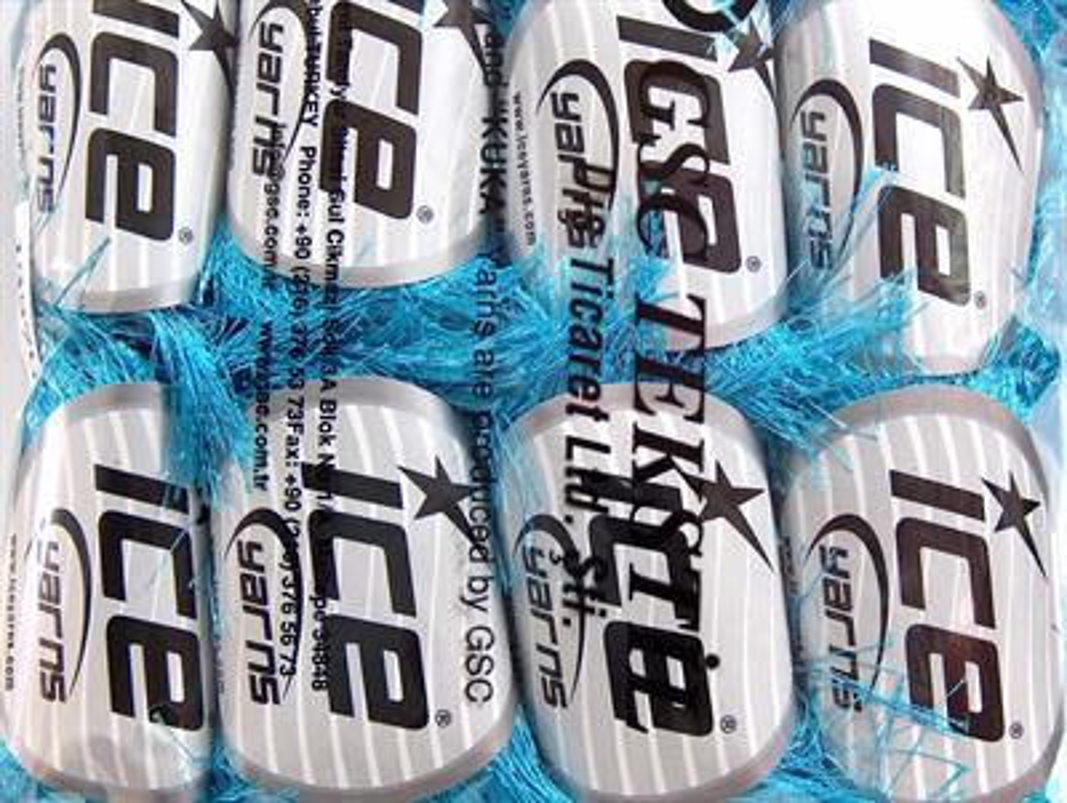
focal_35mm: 61
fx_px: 1883
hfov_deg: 31.6
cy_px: 402
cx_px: 534
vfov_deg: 24.1
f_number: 2.9
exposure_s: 1/3
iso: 100
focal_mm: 12.53
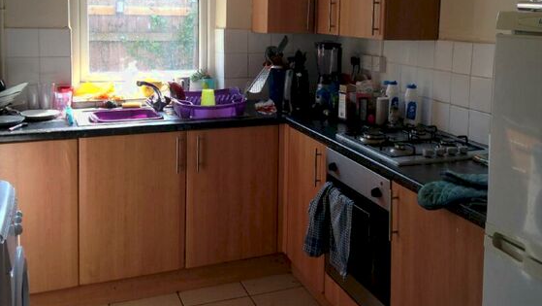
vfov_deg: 26.2
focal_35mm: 45
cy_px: 71
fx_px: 647
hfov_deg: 45.2
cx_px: 323
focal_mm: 4.12
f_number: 2.4
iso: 50
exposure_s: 1/120
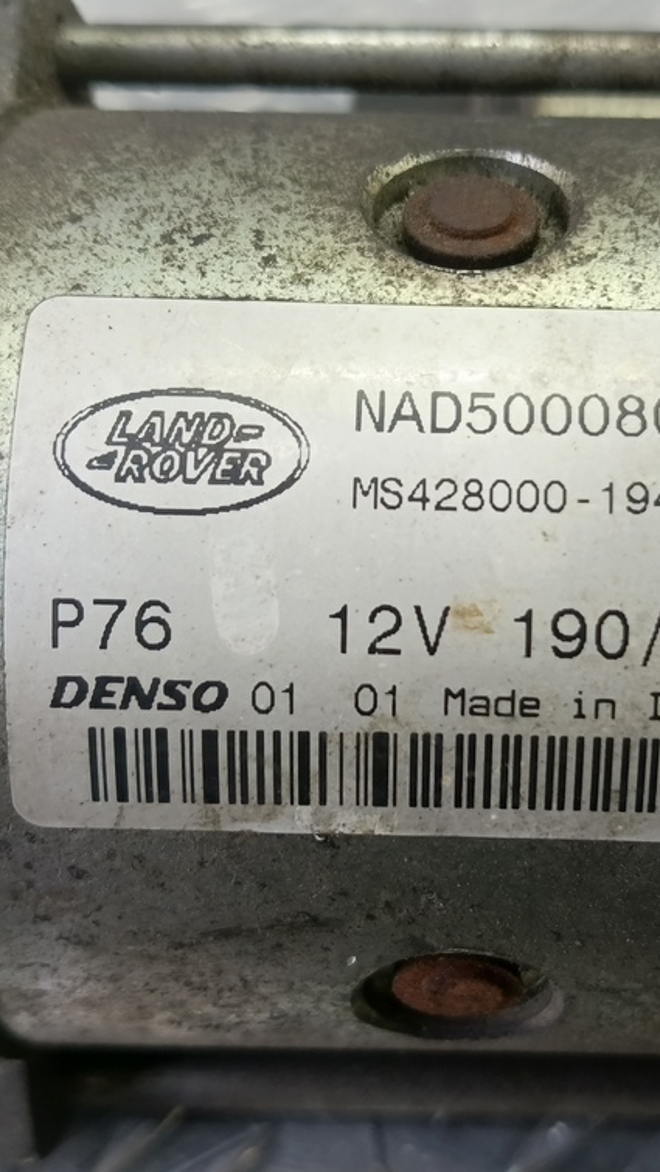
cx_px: 453
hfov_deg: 34.3
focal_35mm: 34
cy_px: 585
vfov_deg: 58.0
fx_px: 1057
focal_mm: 4.11
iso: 234
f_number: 1.6
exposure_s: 1/50
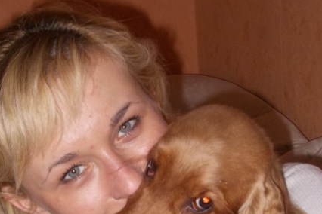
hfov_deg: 18.4
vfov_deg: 12.2
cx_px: 154
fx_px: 993
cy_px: 216
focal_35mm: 111
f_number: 4.3
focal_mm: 10
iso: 200
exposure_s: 1/60
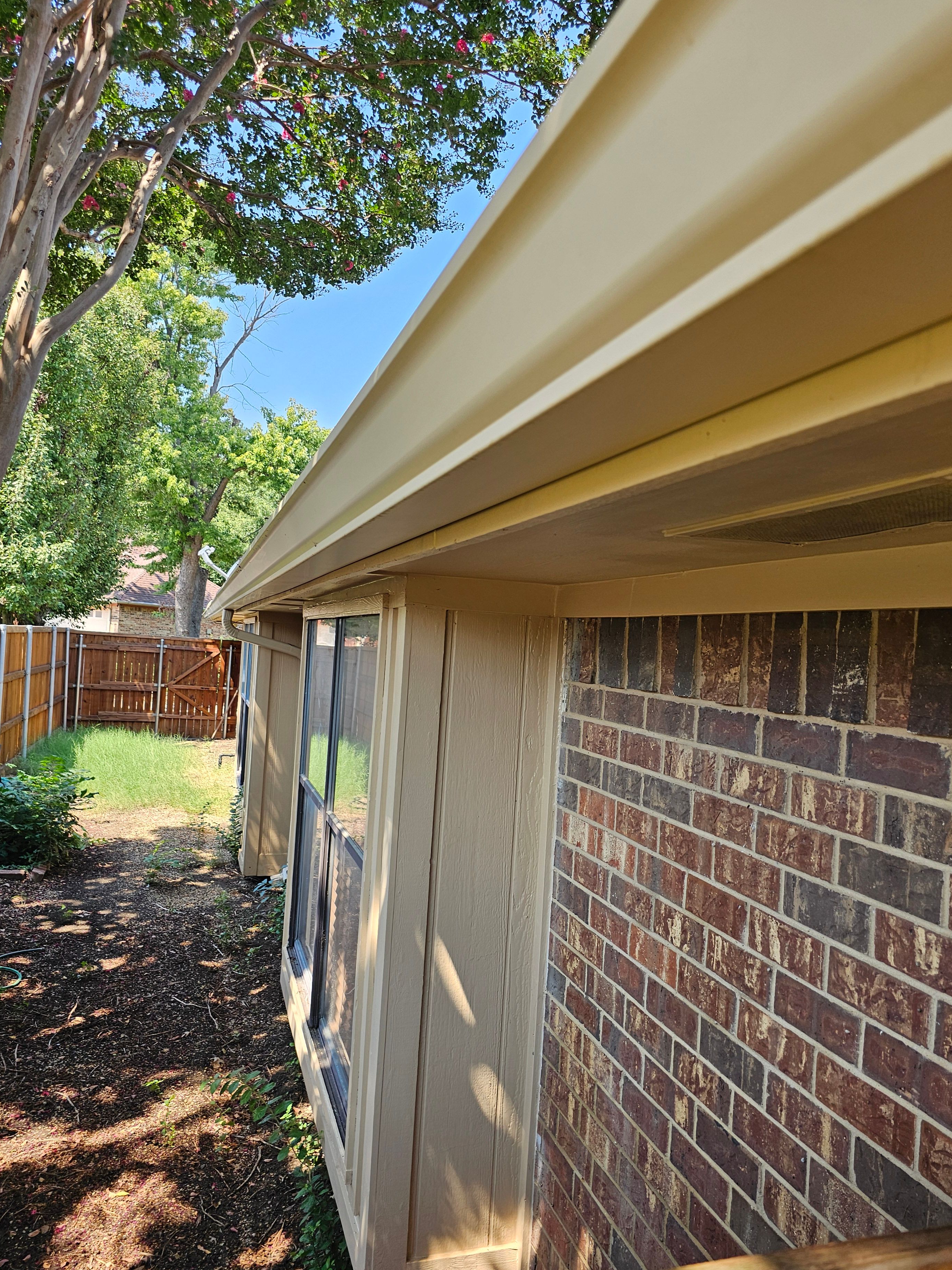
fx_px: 917
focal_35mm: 25
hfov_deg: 54.9
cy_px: 666
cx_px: 488
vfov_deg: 69.3
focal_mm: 6.3
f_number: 1.7
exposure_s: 1/207
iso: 25
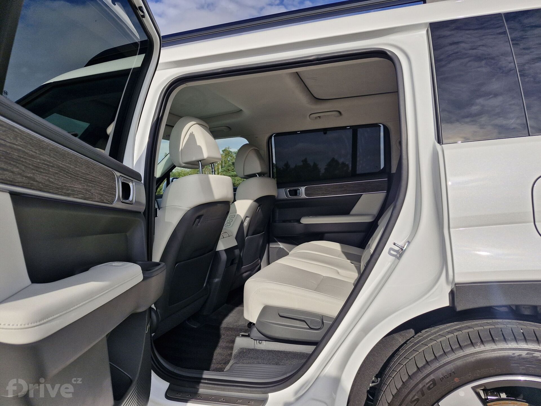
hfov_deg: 73.9
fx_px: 359
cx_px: 270
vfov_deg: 58.9
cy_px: 203
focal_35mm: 23
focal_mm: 5.54
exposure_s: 1/3208
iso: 50
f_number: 1.8
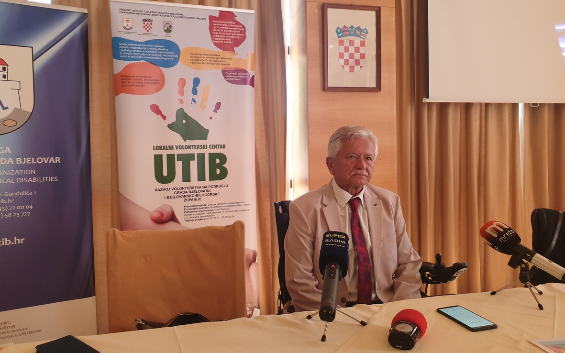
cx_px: 284
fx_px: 431
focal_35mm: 28
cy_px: 175
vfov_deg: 44.5
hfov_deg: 66.5
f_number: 2.4
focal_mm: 4.3
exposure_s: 1/60
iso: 250
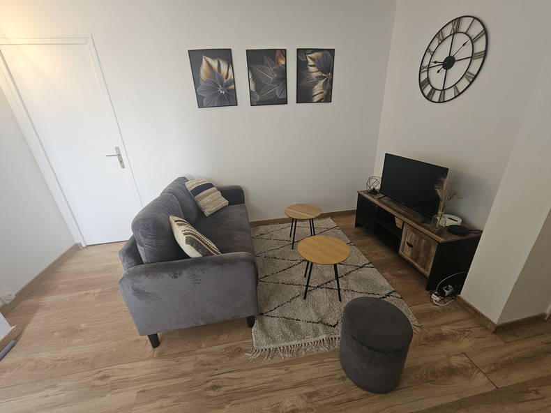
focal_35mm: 13
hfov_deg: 106.2
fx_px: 207
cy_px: 206
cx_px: 276
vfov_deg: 89.9
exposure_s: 1/50
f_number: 2.2
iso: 125
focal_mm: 2.2
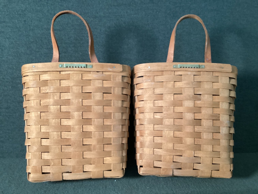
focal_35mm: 31
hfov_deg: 58.3
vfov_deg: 45.4
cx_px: 129
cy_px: 97
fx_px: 231
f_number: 2.4
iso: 320
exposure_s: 1/60
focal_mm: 3.3
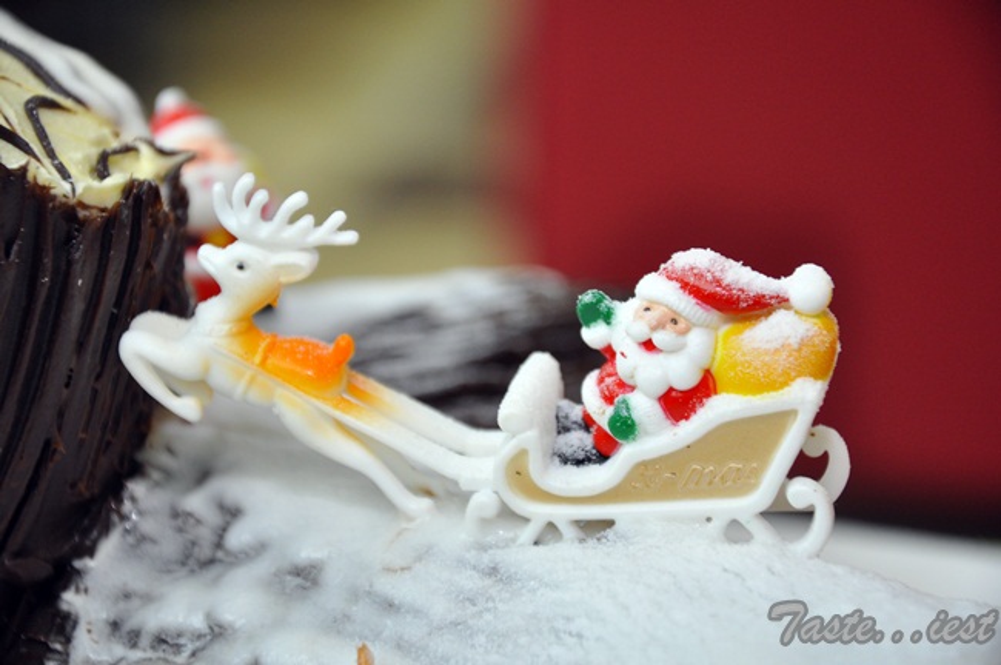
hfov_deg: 13.1
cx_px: 500
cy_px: 332
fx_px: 4375
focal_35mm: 158
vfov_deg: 8.7
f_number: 5.6
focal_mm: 105
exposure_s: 1/125
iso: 640
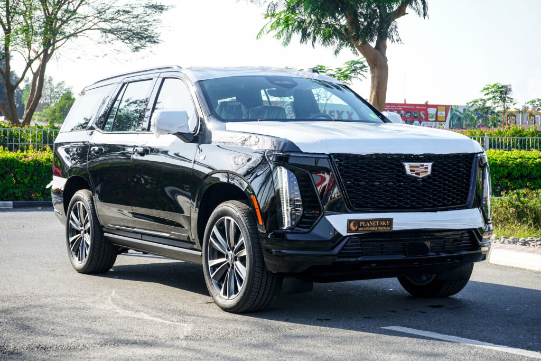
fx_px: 1052
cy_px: 180
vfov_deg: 19.5
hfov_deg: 28.8
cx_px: 270
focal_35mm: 70
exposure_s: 1/640
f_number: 9
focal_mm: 70
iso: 800
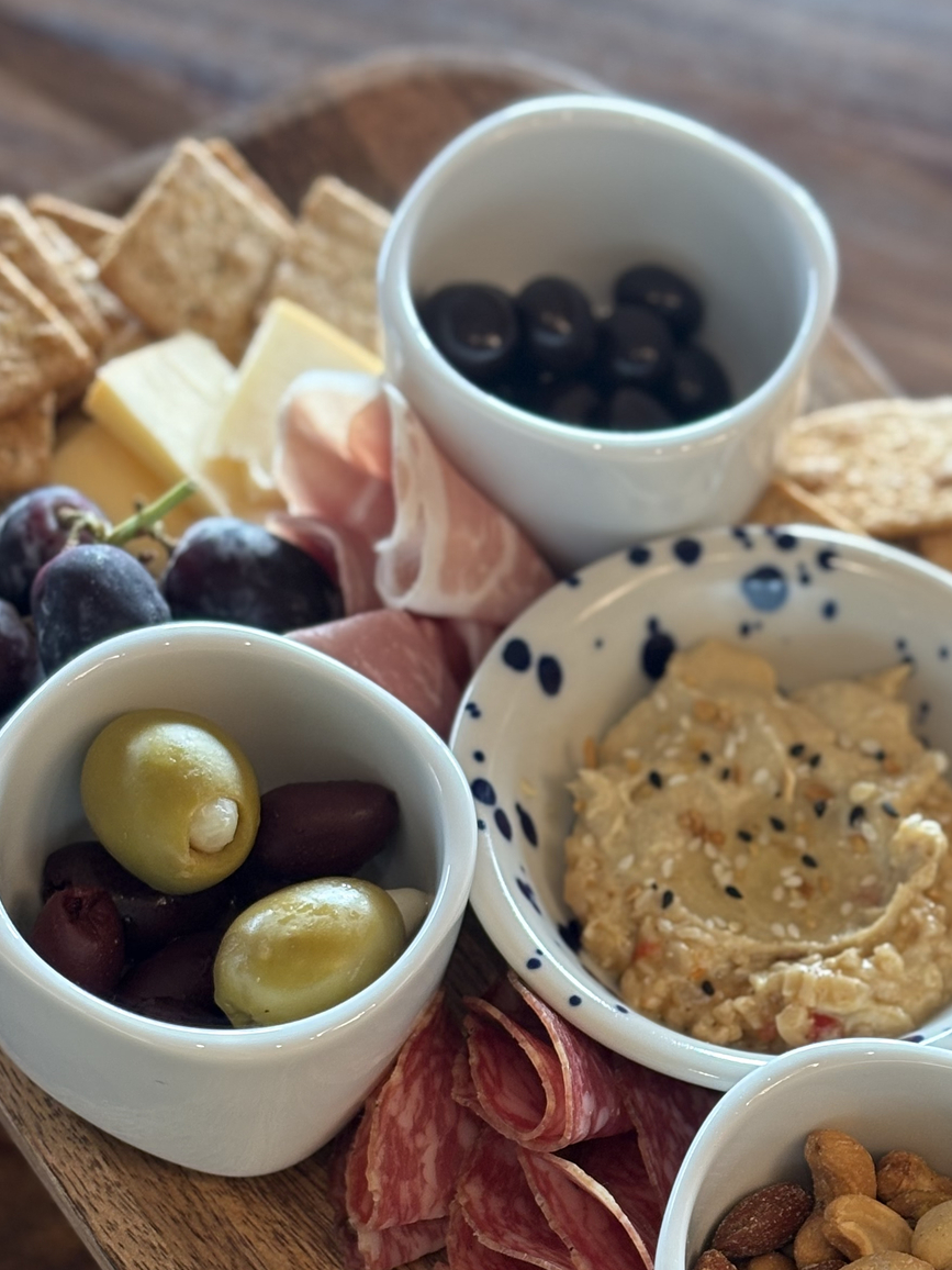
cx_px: 701
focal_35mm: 90
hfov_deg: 16.3
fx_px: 3300
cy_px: 1056
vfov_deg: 21.4
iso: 100
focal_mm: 5.96
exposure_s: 1/60
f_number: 1.6
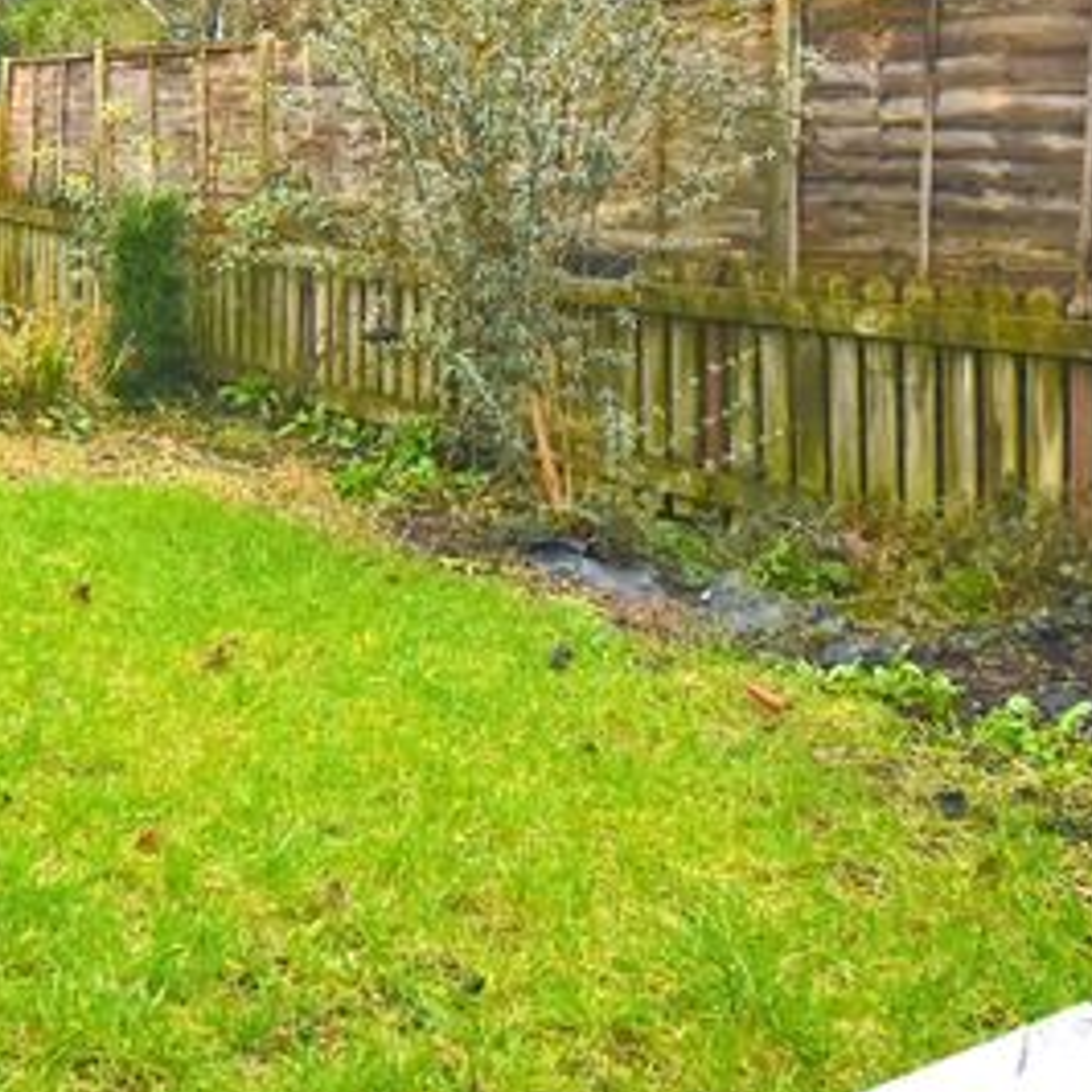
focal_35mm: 49
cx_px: 287
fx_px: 1749
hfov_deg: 34.0
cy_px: 261
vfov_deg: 33.9
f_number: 4.5
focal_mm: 10
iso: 640
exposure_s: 1/250
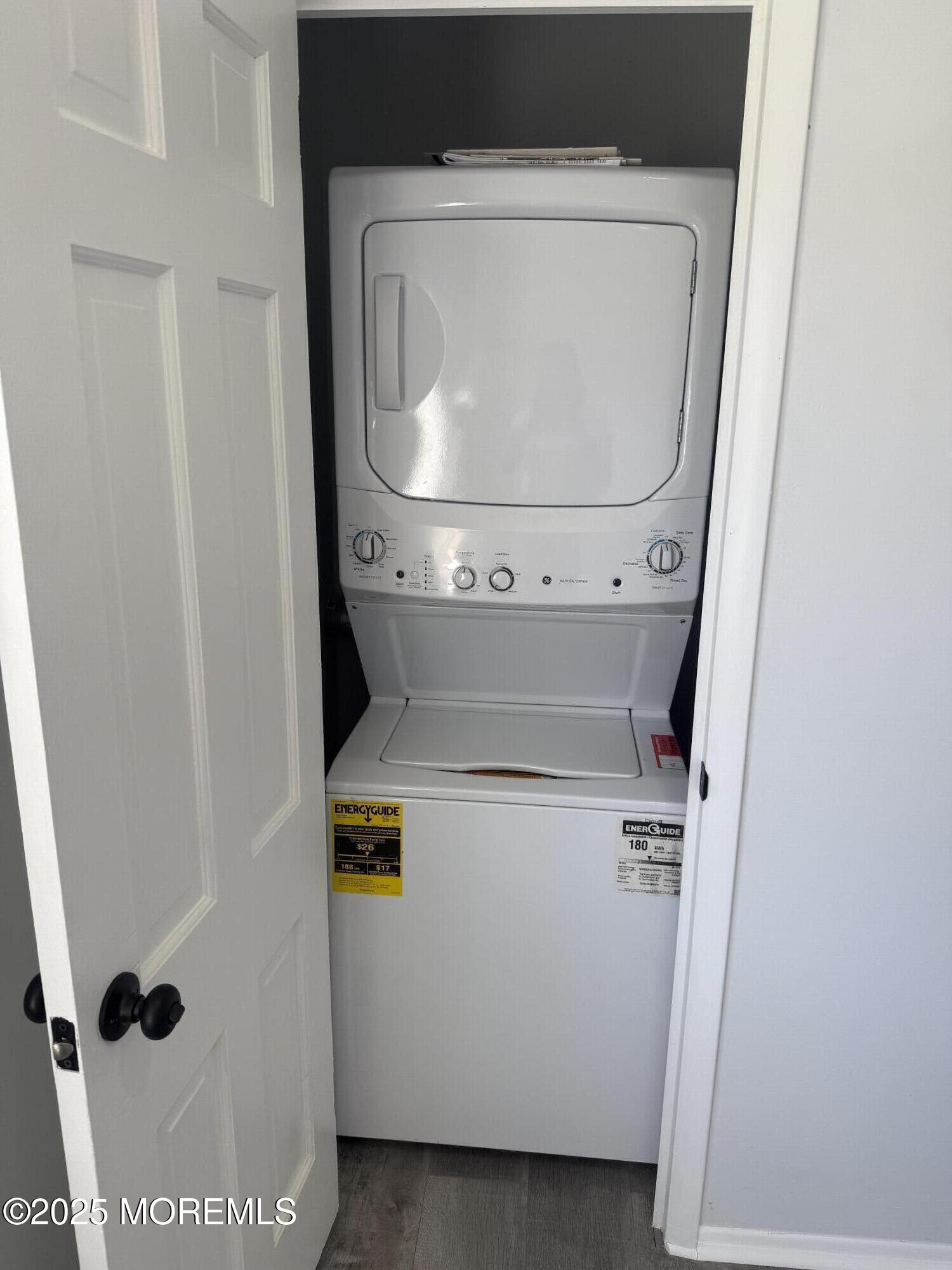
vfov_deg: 71.6
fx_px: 880
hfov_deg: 56.8
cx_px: 476
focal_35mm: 24
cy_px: 635
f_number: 1.78
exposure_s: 1/289
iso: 64
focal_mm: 6.76
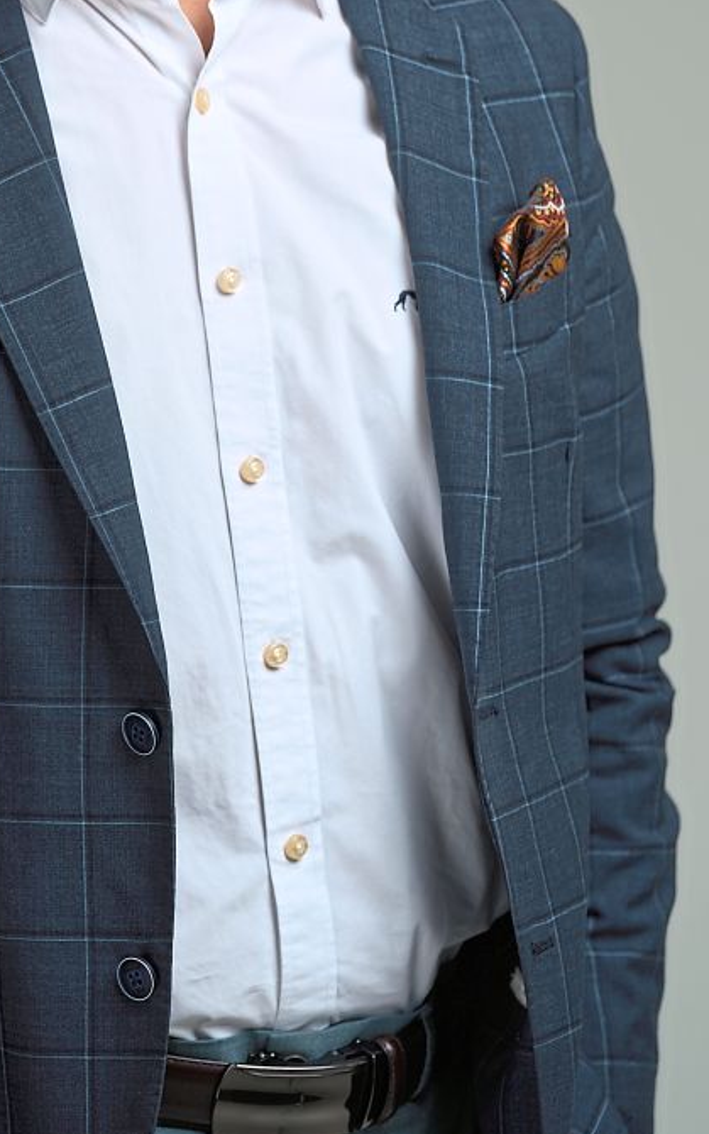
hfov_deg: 4.5
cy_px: 232
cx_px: 108
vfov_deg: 7.1
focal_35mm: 294
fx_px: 9085
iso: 100
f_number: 4.5
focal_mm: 156
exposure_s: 1/160
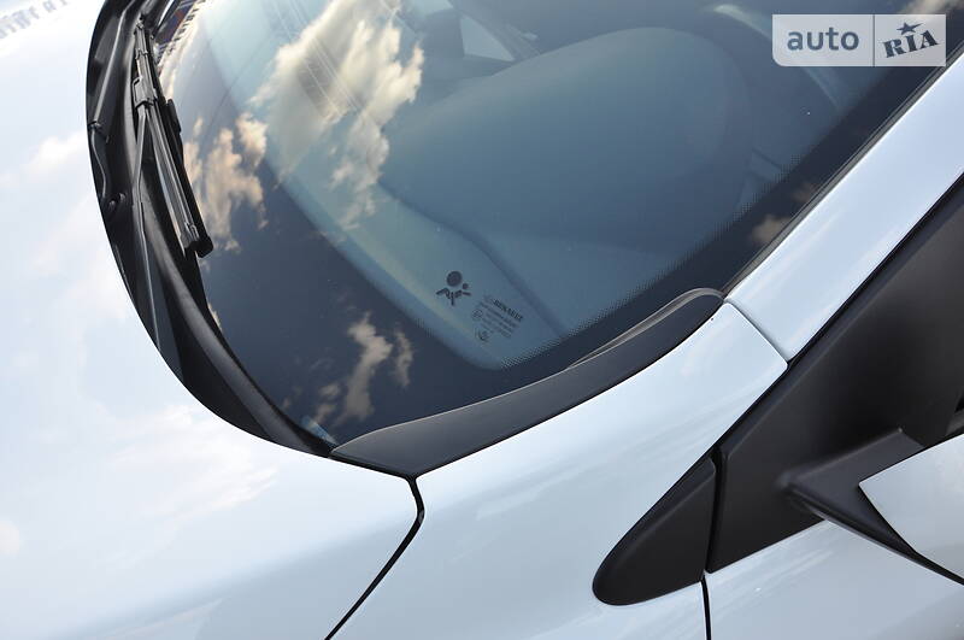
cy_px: 320
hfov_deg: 67.5
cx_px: 482
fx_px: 722
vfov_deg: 47.8
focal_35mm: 27
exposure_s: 1/200
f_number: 7.1
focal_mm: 18
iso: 500
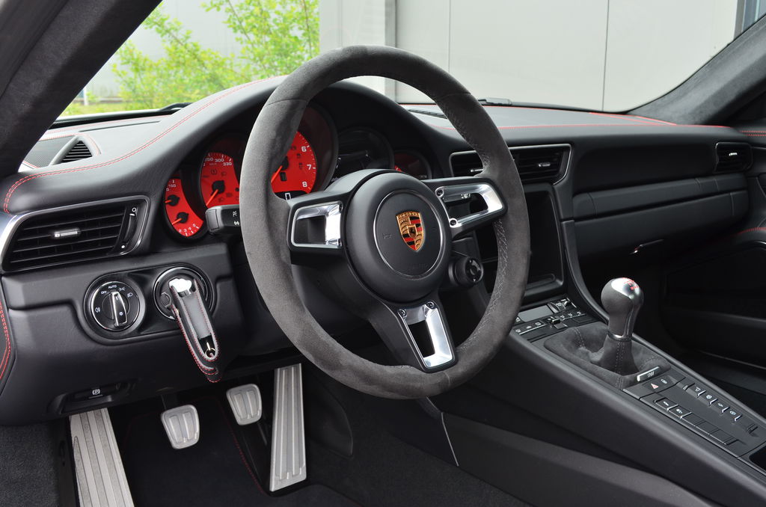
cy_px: 254
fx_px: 828
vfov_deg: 34.1
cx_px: 383
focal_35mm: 39
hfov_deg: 49.6
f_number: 8
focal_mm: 26
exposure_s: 1/60
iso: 400
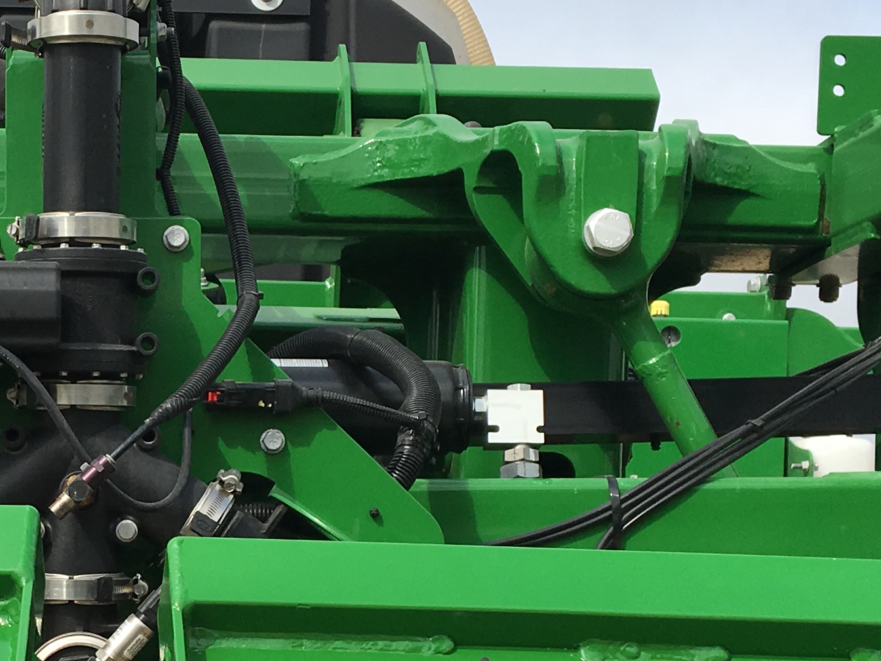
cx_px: 92
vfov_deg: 16.8
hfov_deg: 22.0
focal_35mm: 87
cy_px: 575
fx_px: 2214
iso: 25
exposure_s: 1/1479
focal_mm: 4.15
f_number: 2.2
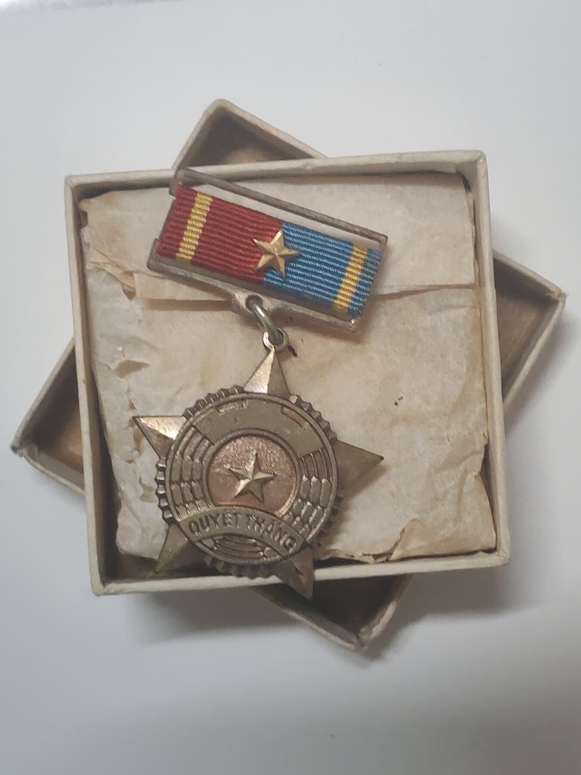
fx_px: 1522
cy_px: 388
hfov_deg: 21.6
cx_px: 290
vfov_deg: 28.6
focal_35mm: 68
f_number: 1.95
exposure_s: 1/25
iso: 640
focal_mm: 5.52
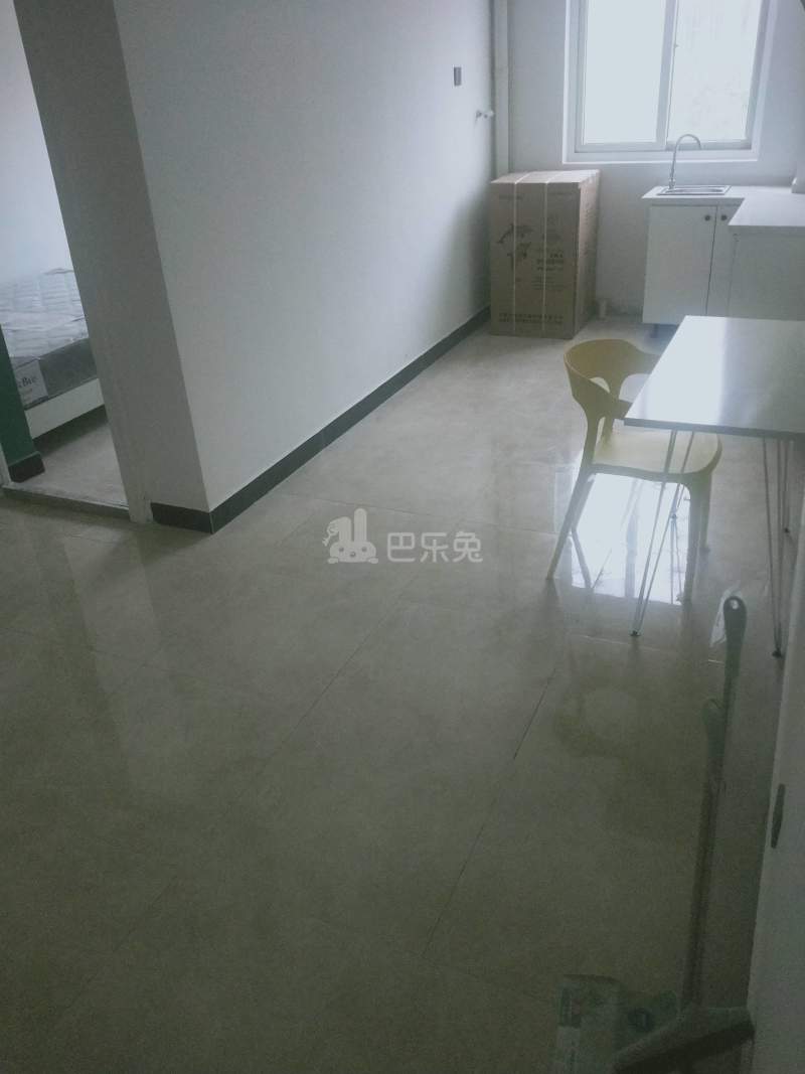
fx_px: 713
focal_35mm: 23
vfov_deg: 73.9
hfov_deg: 58.9
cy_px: 537
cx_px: 402
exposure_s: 1/33
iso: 431
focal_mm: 3.99
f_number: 1.7
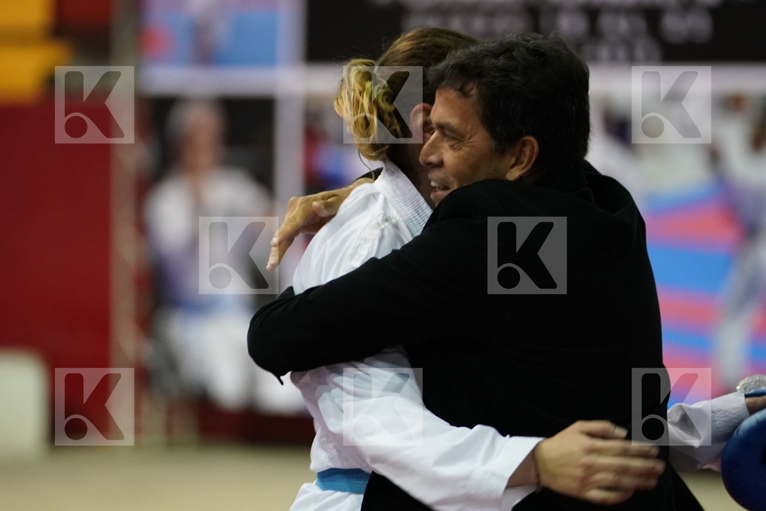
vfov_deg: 5.6
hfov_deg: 8.3
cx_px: 383
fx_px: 5255
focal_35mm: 247
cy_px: 256
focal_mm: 165
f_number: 2.8
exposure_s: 1/250
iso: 4000
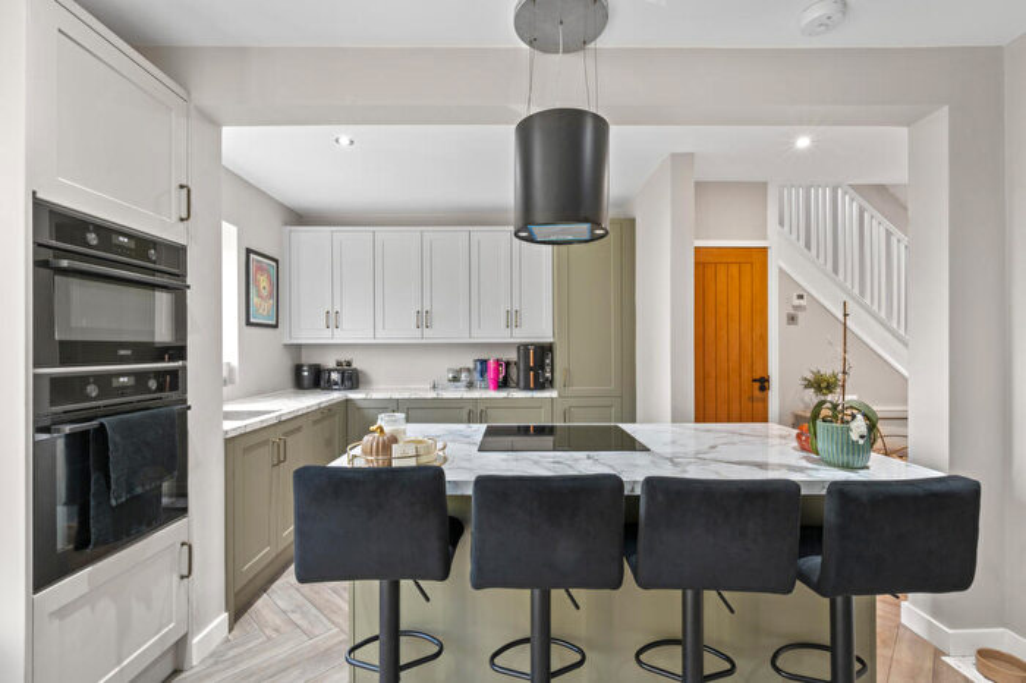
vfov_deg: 73.7
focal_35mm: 16
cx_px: 513
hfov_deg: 96.8
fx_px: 456
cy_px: 342
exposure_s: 2.5
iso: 200
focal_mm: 16
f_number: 16
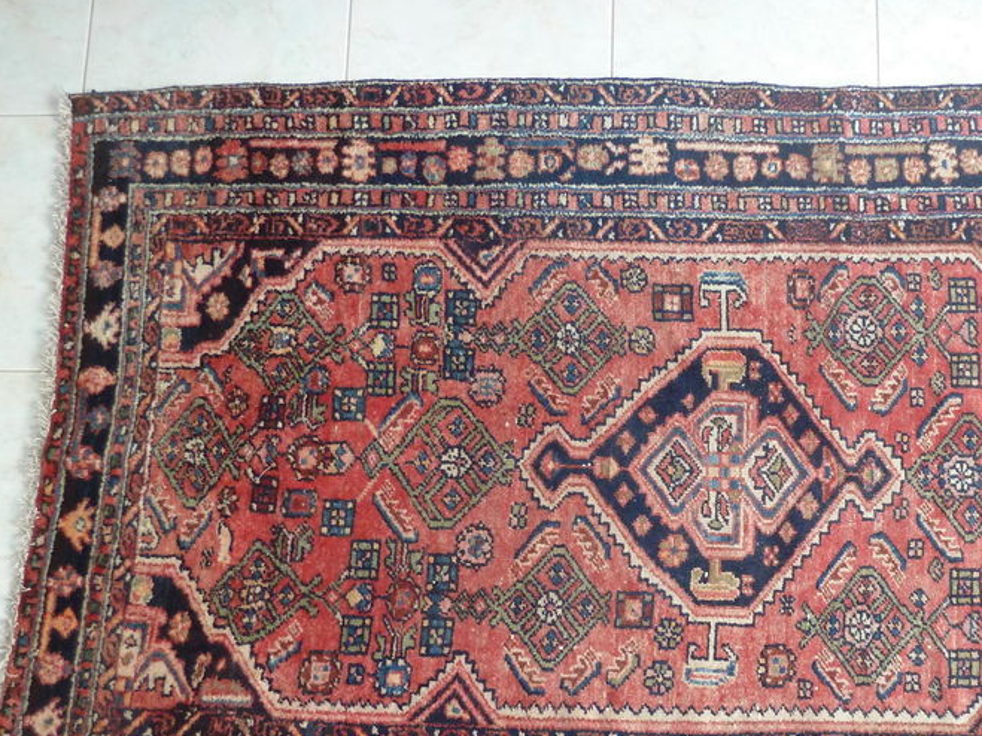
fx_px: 1248
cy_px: 517
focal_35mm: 44
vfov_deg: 32.5
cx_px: 726
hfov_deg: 41.8
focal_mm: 4.7
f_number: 3.4
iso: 160
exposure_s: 1/30
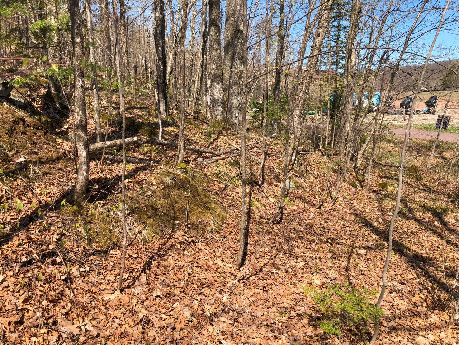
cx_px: 230
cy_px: 172
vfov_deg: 49.7
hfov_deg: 63.4
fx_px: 371
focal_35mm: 28
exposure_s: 1/1104
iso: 20
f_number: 1.8
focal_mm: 3.99
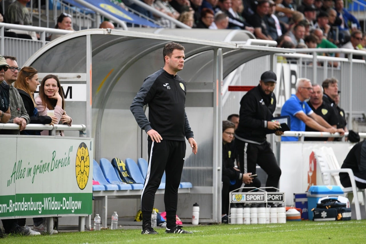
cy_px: 122
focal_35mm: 400
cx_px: 183
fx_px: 4066
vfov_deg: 3.4
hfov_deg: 5.2
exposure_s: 1/1600
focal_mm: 400
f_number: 5.6
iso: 2500
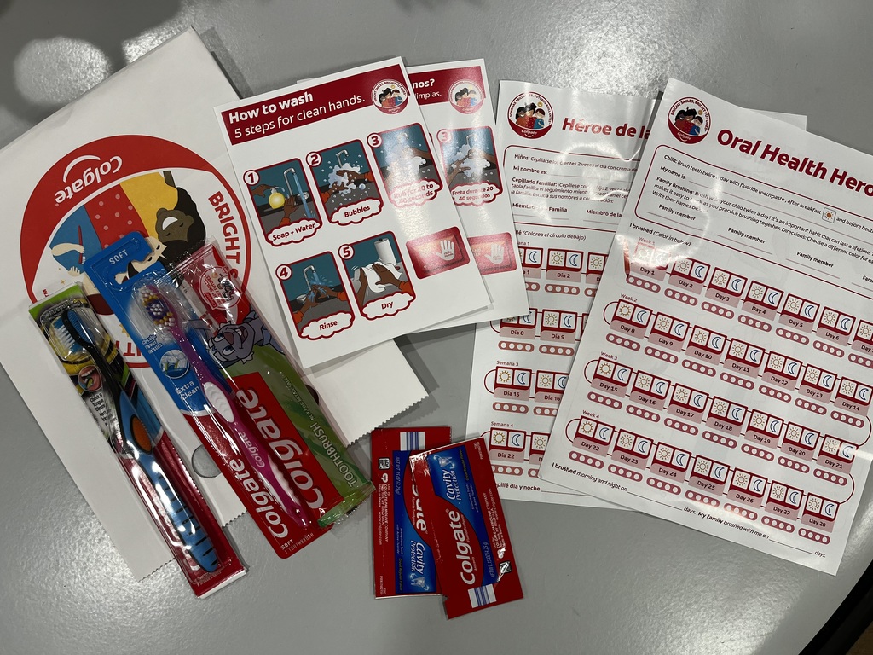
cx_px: 436
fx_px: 656
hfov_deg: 67.3
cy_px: 328
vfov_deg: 53.1
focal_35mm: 26
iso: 80
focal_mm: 5.1
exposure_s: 1/120
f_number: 1.6
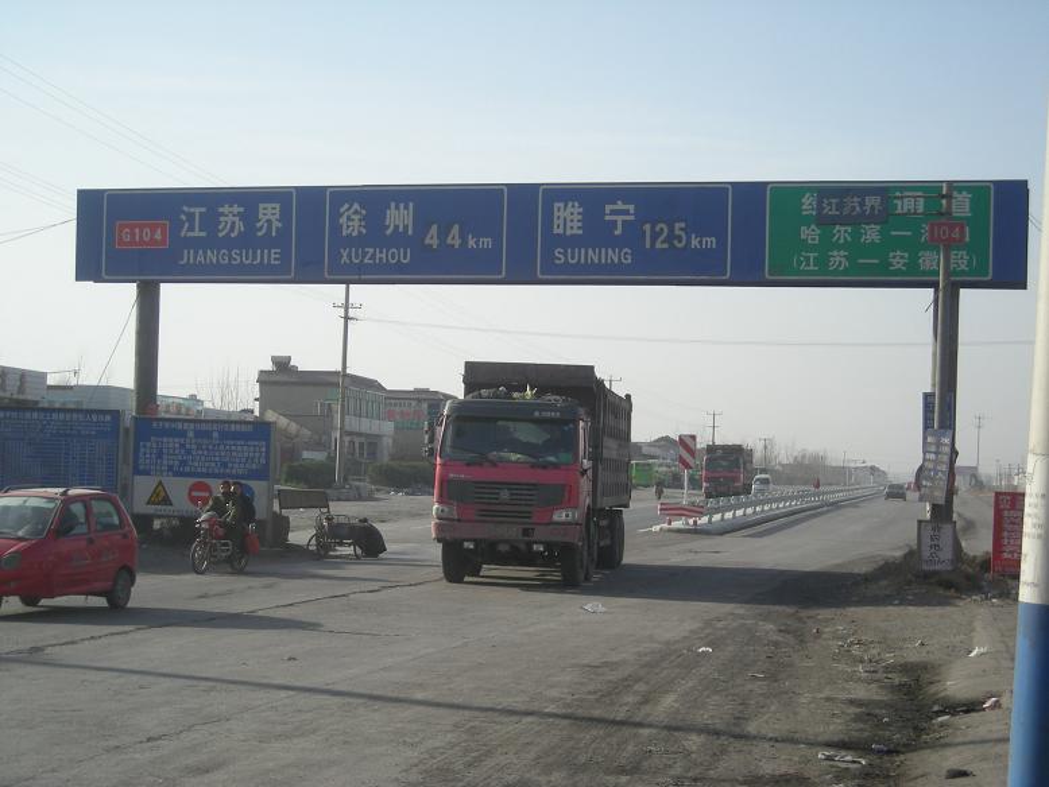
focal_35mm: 68
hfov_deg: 28.6
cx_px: 524
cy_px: 394
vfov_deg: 21.6
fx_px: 2061
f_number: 7.3
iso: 50
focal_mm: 11
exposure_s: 1/134
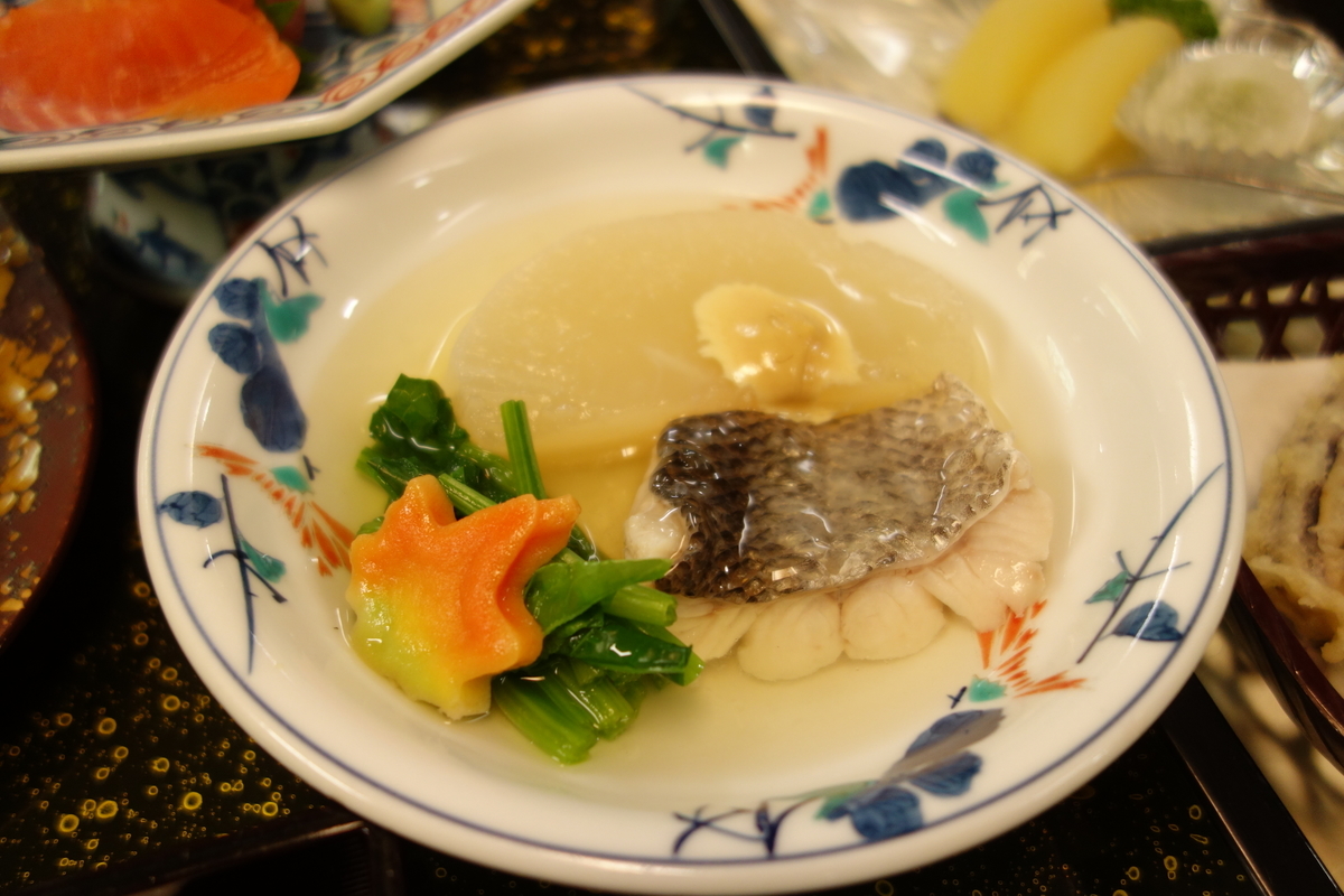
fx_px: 1045
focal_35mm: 28
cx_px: 672
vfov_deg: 46.4
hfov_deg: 65.5
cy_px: 448
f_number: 1.8
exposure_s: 1/30
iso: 250
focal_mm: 10.4
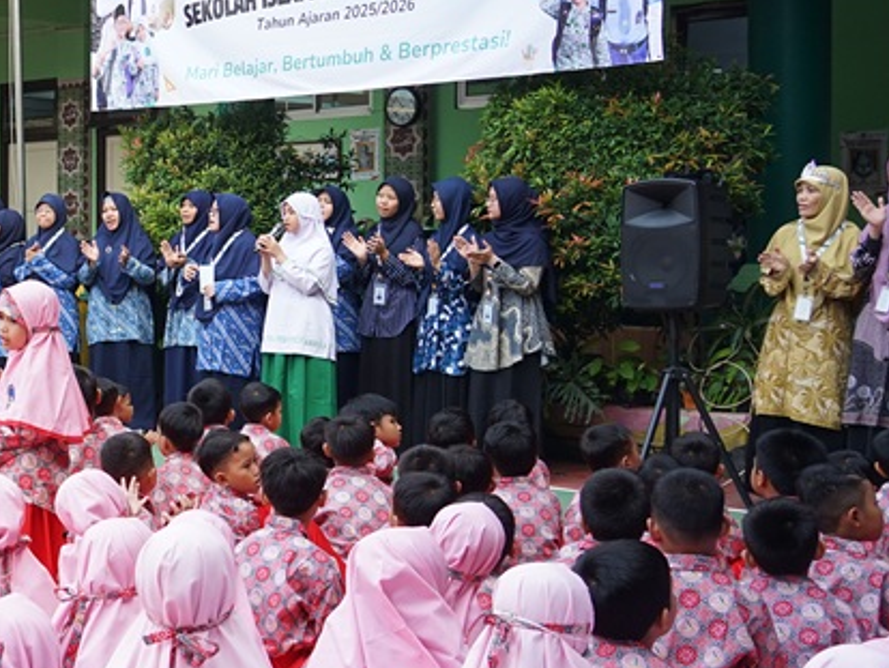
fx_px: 1670
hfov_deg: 26.8
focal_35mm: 65
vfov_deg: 22.6
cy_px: 281
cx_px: -148
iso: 400
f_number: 6.3
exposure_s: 1/125
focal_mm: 28
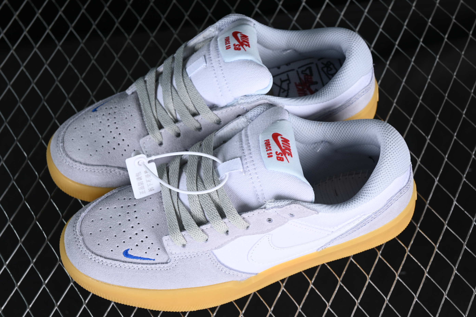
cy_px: 158
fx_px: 992
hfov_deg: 27.0
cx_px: 238
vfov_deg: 18.2
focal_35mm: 75
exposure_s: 1/80
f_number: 7.1
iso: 160
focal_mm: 50
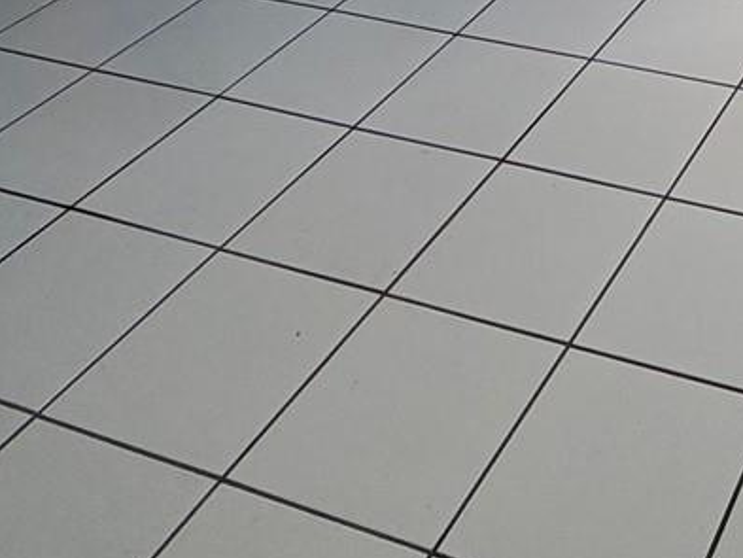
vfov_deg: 19.8
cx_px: 828
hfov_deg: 30.1
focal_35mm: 57
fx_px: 1224
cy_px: -412
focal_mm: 2.22
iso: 100
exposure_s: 1/120
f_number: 2.2
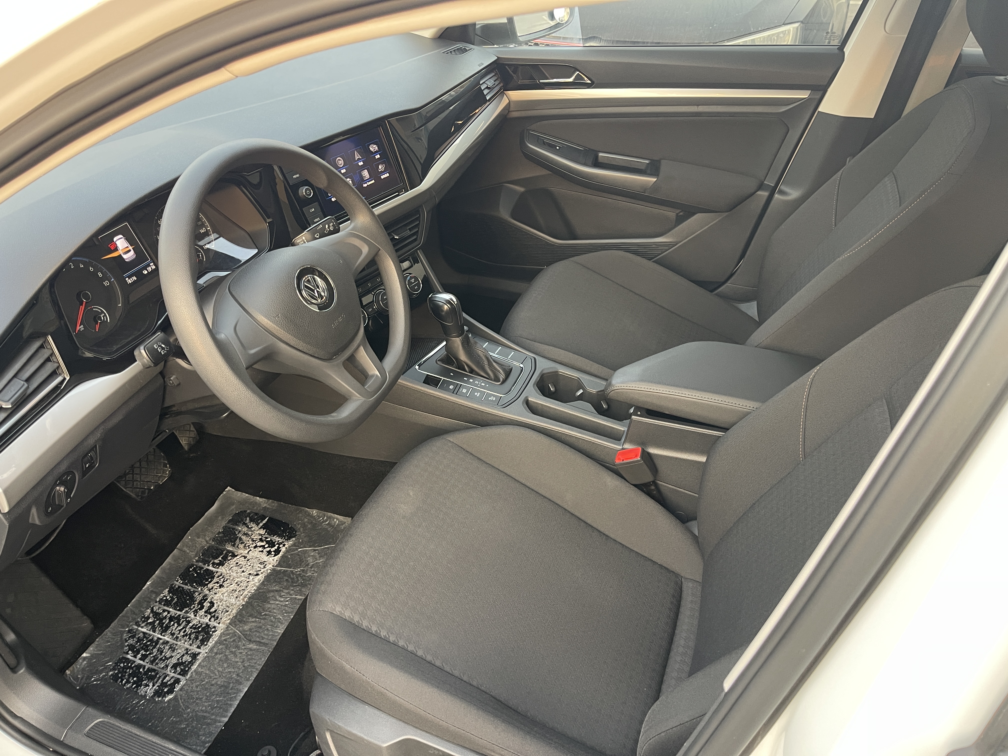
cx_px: 504
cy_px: 378
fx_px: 728
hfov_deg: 69.4
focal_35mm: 25
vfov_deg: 54.9
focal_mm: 5.1
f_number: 1.6
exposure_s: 1/80
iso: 125
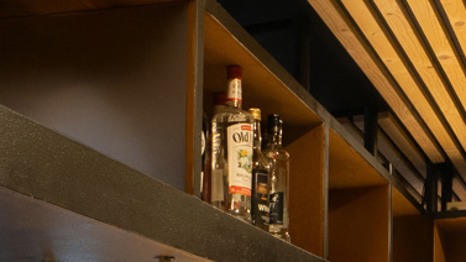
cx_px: 194
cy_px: 386
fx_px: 914
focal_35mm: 74
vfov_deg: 15.2
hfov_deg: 28.5
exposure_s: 1/8
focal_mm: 8
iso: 320
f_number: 4
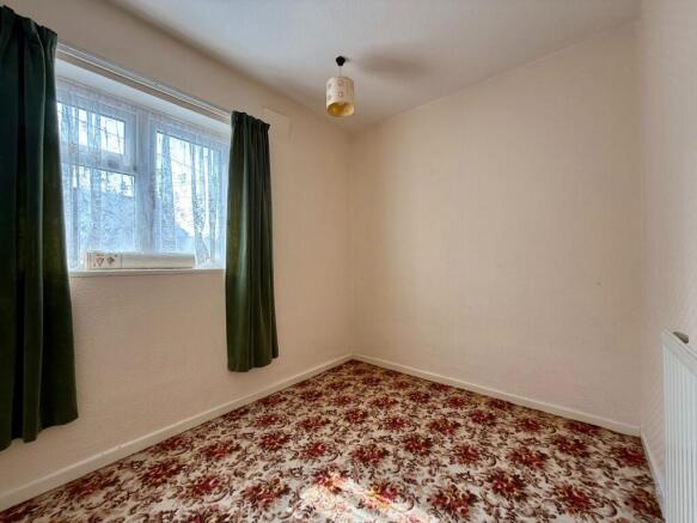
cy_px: 262
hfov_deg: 102.1
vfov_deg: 85.7
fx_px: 282
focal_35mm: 14
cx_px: 348
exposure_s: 1/99
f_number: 2.2
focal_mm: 2.22
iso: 64
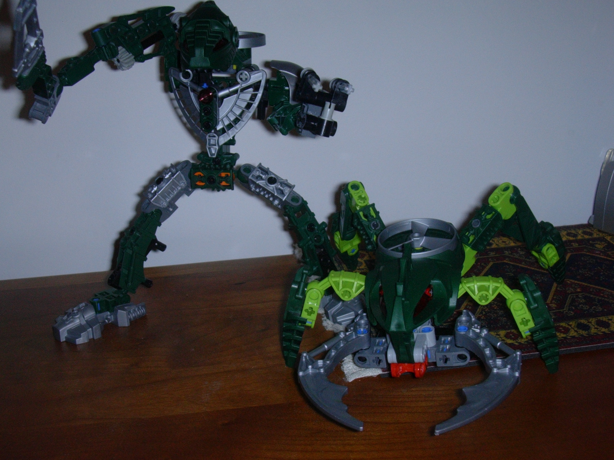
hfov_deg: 39.7
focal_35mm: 48
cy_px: 230
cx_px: 307
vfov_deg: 30.3
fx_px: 851
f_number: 3
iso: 70
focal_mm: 7.3
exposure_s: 1/64
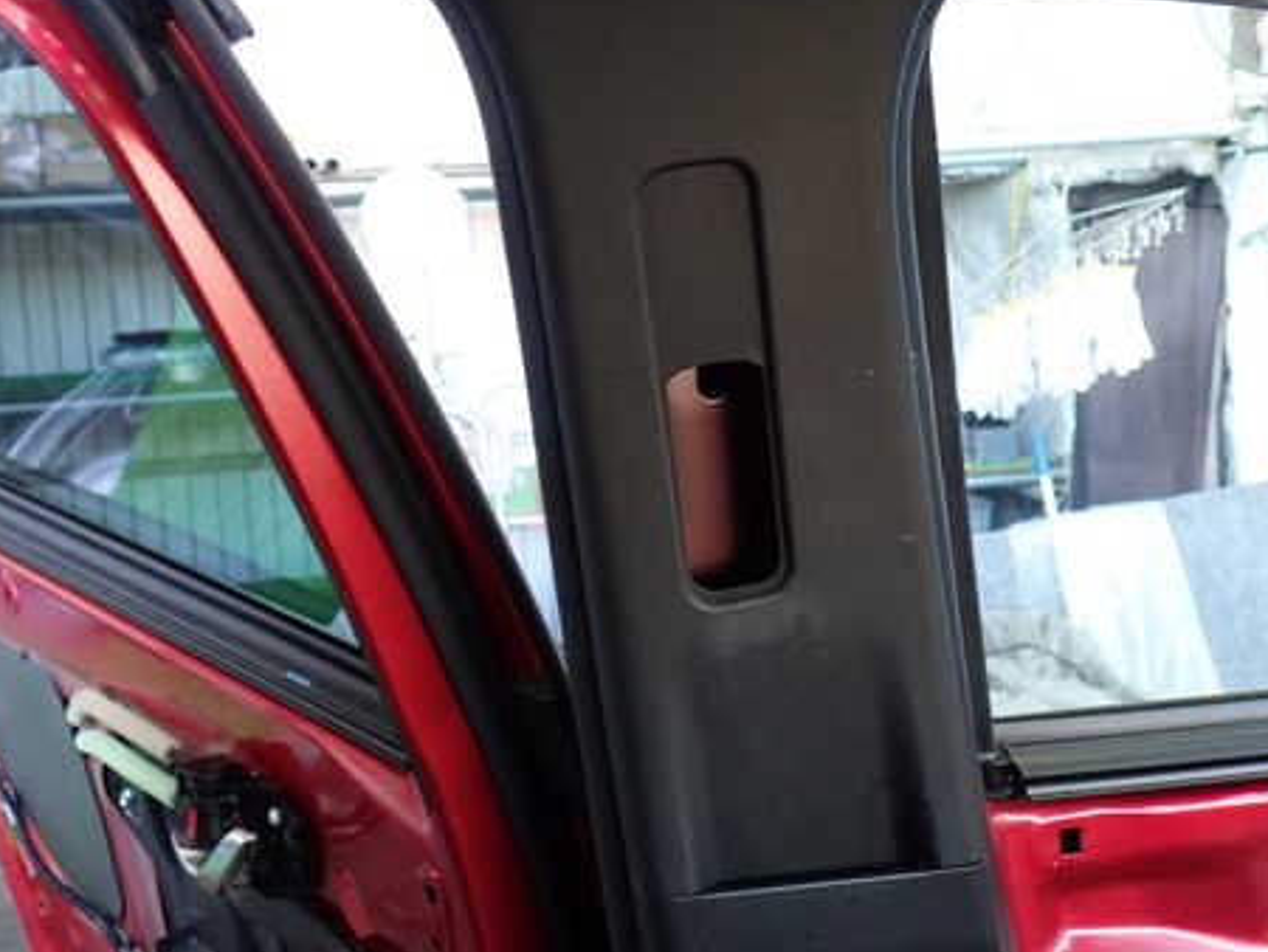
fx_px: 1466
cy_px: 414
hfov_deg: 46.6
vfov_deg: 35.9
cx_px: 727
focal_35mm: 40
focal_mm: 5.4
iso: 200
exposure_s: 1/40
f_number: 2.3
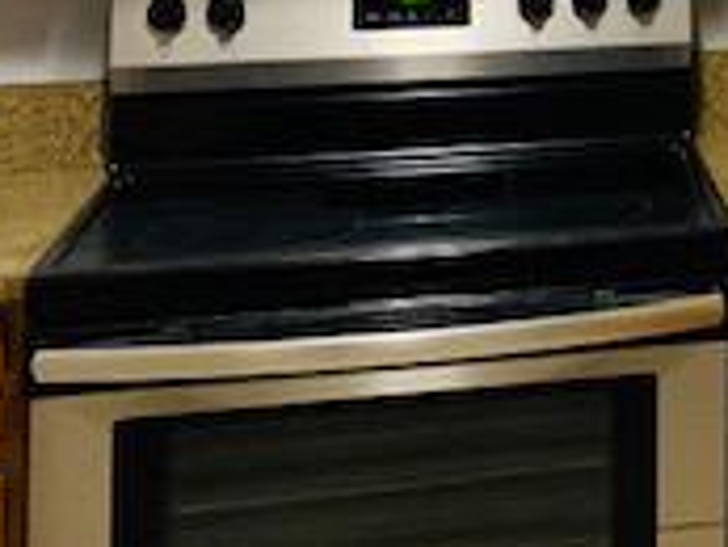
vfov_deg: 14.4
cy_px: -274
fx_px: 2020
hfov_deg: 17.4
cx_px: 1225
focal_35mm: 96
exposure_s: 1/30
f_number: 1.8
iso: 500
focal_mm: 4.25
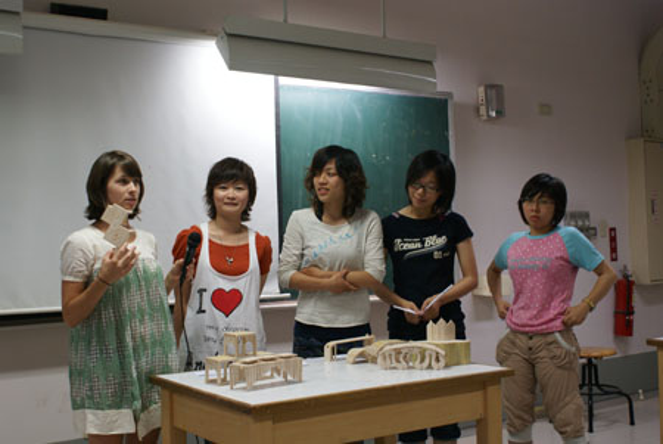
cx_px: 332
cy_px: 222
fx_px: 830
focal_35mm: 45
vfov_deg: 29.9
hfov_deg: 43.6
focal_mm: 30
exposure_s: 1/50
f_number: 5
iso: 200
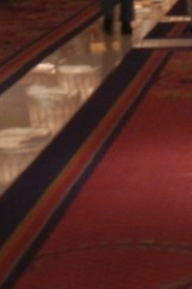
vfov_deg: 8.8
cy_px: -80
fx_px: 1859
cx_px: 298
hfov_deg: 5.8
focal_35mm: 232
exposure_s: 1/14.3
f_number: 3.9
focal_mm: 9.3
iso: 400
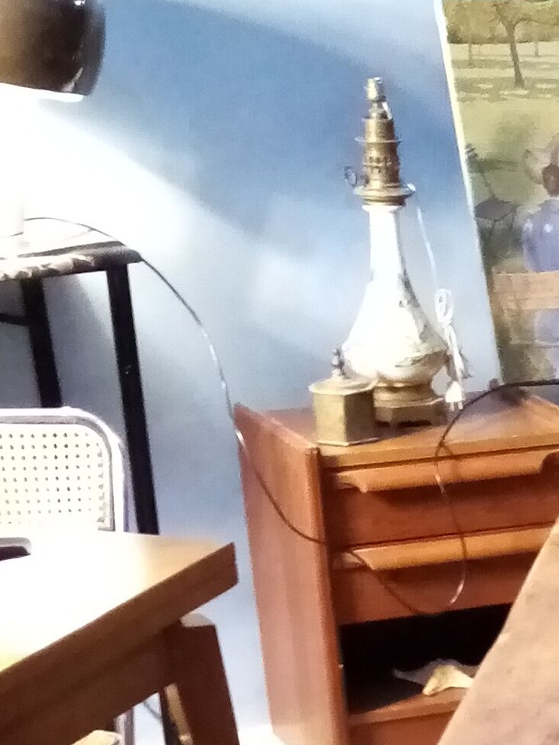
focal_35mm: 111
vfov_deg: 16.2
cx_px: 917
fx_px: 2389
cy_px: 1122
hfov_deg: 12.5
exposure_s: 1/20
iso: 877
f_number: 1.8
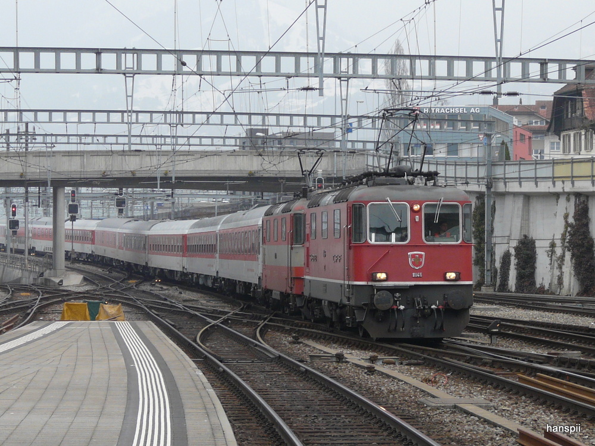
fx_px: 1323
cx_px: 298
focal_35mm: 77
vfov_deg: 19.1
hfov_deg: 25.3
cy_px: 223
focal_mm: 12.6
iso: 100
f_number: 4
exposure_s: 1/160
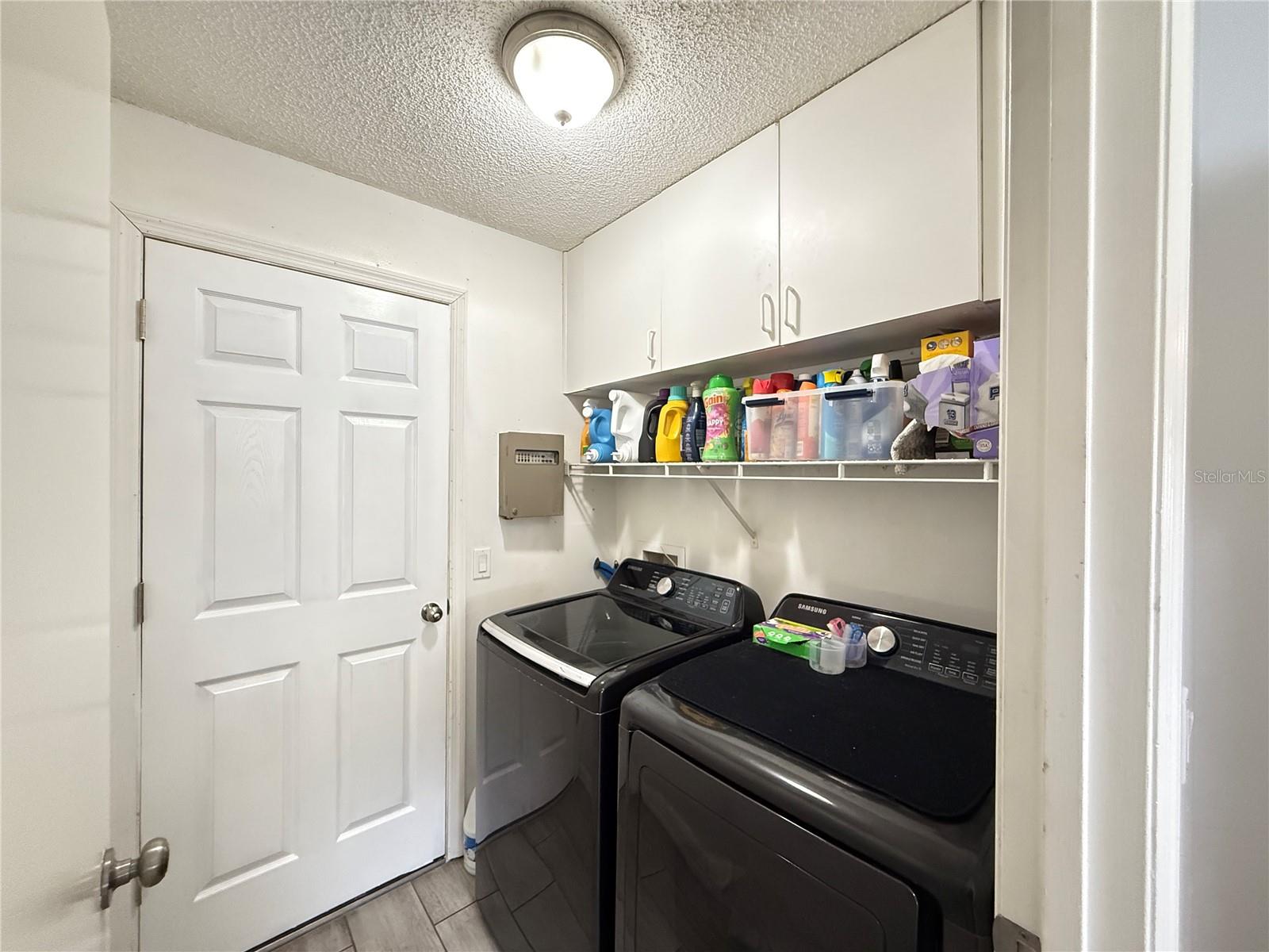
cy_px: 476
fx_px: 513
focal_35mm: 14
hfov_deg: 102.1
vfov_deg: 85.7
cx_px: 634
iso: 800
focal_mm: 2.22
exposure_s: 1/60
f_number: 2.2
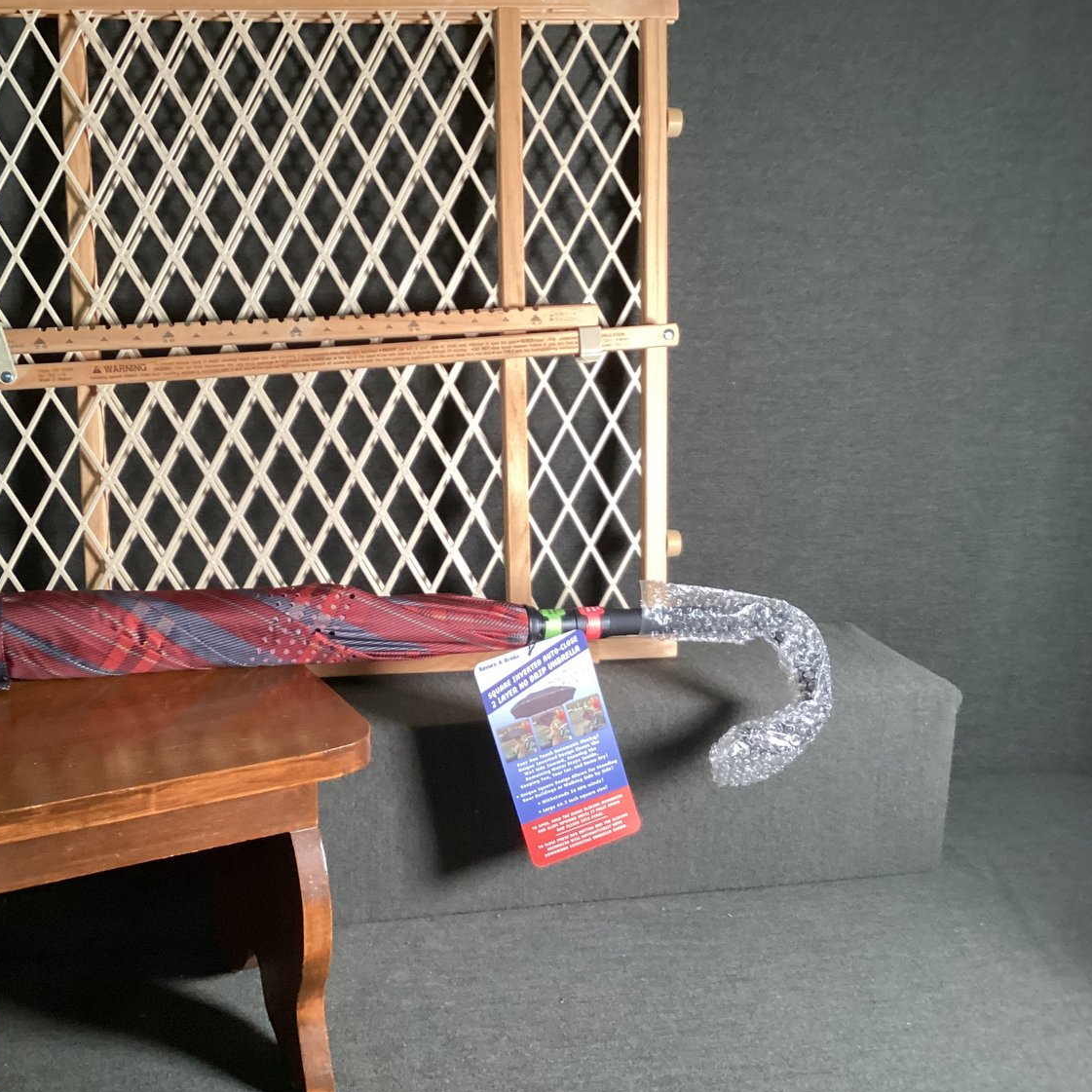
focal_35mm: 37
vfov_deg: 44.9
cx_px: 428
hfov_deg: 44.7
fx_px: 1321
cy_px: 551
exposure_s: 1/60
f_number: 2.4
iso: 250
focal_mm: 3.3
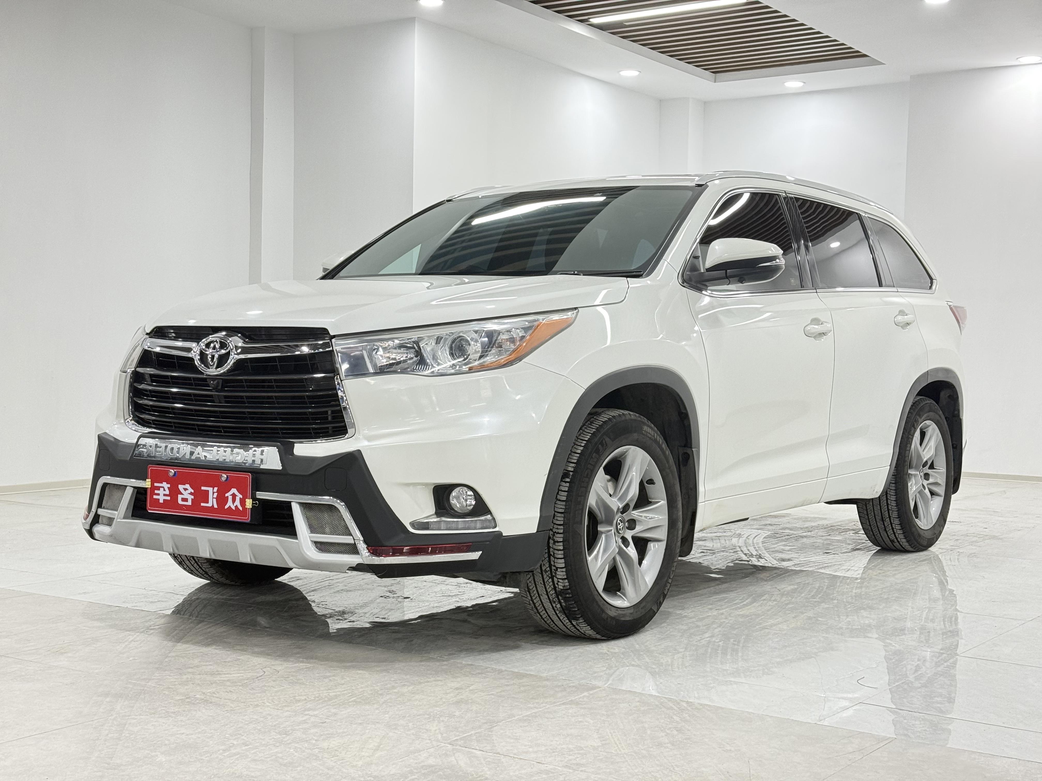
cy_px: 390
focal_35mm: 48
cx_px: 521
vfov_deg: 30.3
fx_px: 1445
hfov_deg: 39.7
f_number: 1.78
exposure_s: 1/50
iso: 200
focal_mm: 6.76
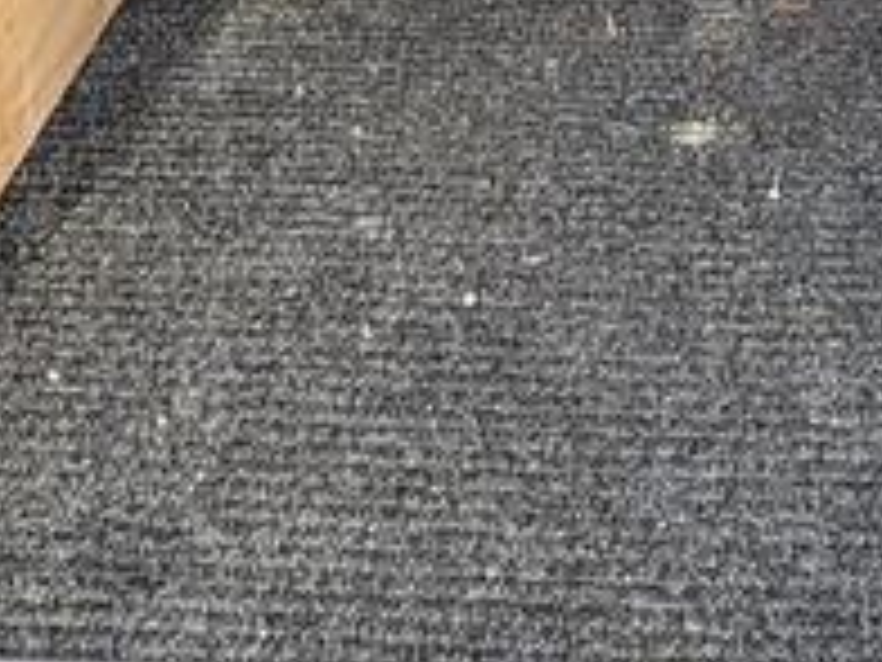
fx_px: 1631
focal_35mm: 64
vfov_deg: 16.6
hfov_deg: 29.6
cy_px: -703
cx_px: 702
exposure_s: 1/99
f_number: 2.2
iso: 50
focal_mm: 2.22
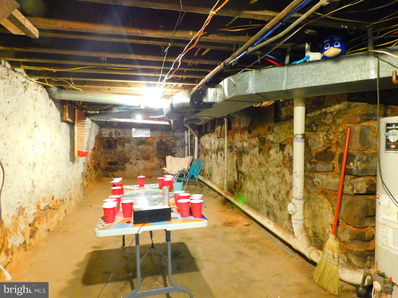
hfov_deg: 73.9
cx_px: 199
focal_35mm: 23
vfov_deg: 58.9
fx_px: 264
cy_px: 149
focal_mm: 4
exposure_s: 1/5
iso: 800
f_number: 3
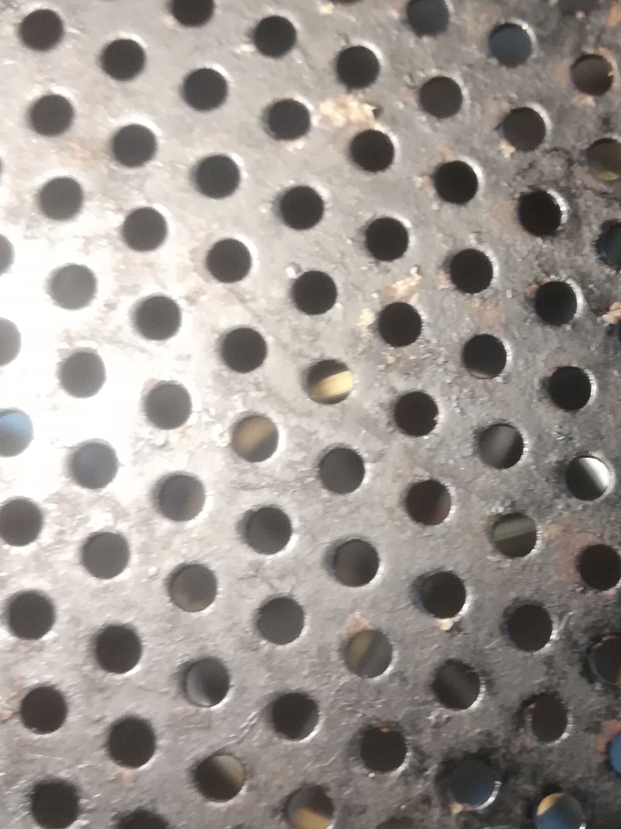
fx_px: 1292
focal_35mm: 54
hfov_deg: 25.8
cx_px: 602
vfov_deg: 35.5
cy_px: 452
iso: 250
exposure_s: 1/33.3
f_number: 2.2
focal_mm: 3.83
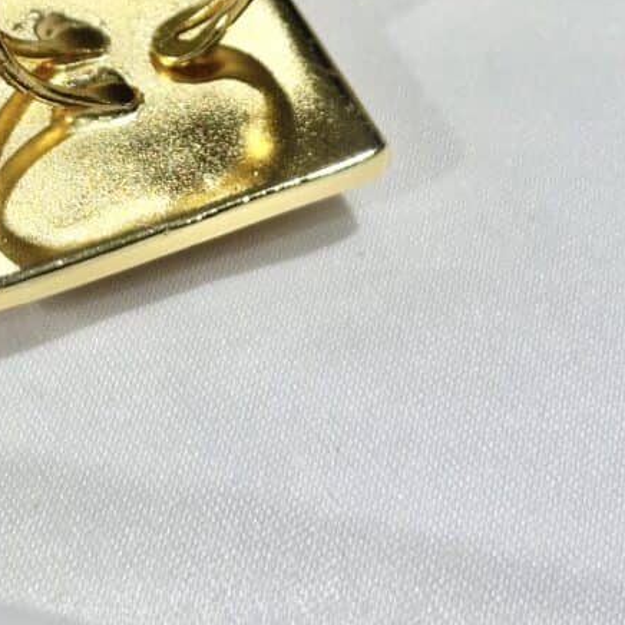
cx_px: 145
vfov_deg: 15.7
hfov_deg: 16.0
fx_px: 2206
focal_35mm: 108
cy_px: -63
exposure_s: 1/315
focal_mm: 5.96
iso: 32
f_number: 1.6
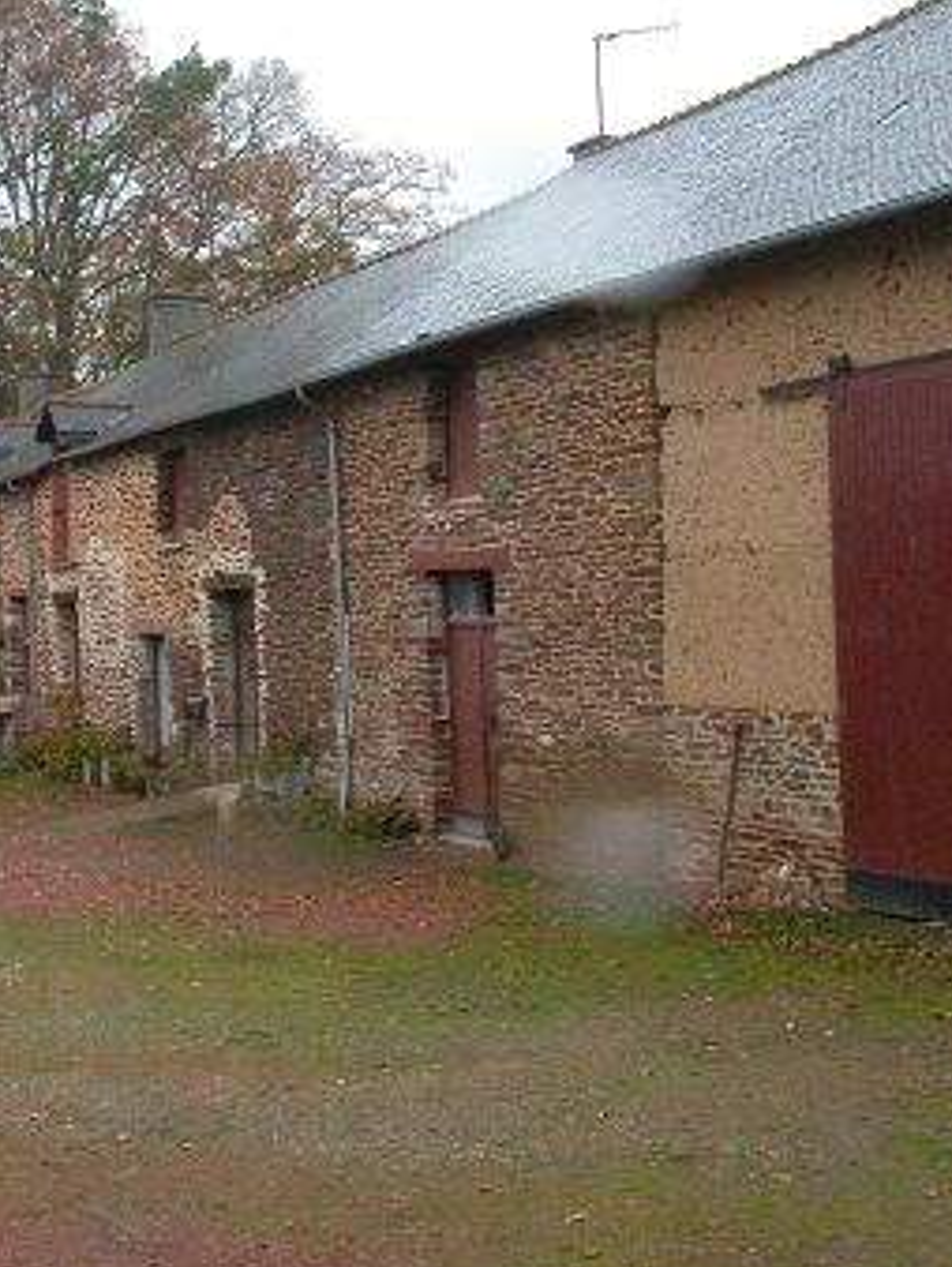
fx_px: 1941
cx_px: 352
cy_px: 536
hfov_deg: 27.5
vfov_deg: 36.1
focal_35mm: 53
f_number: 6.3
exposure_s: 1/351
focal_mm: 8.9
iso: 800
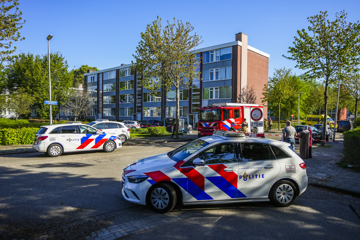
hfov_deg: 76.1
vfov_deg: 55.1
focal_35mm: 23
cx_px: 180
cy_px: 120
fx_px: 230
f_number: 2.8
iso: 400
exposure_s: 1/6400
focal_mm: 23
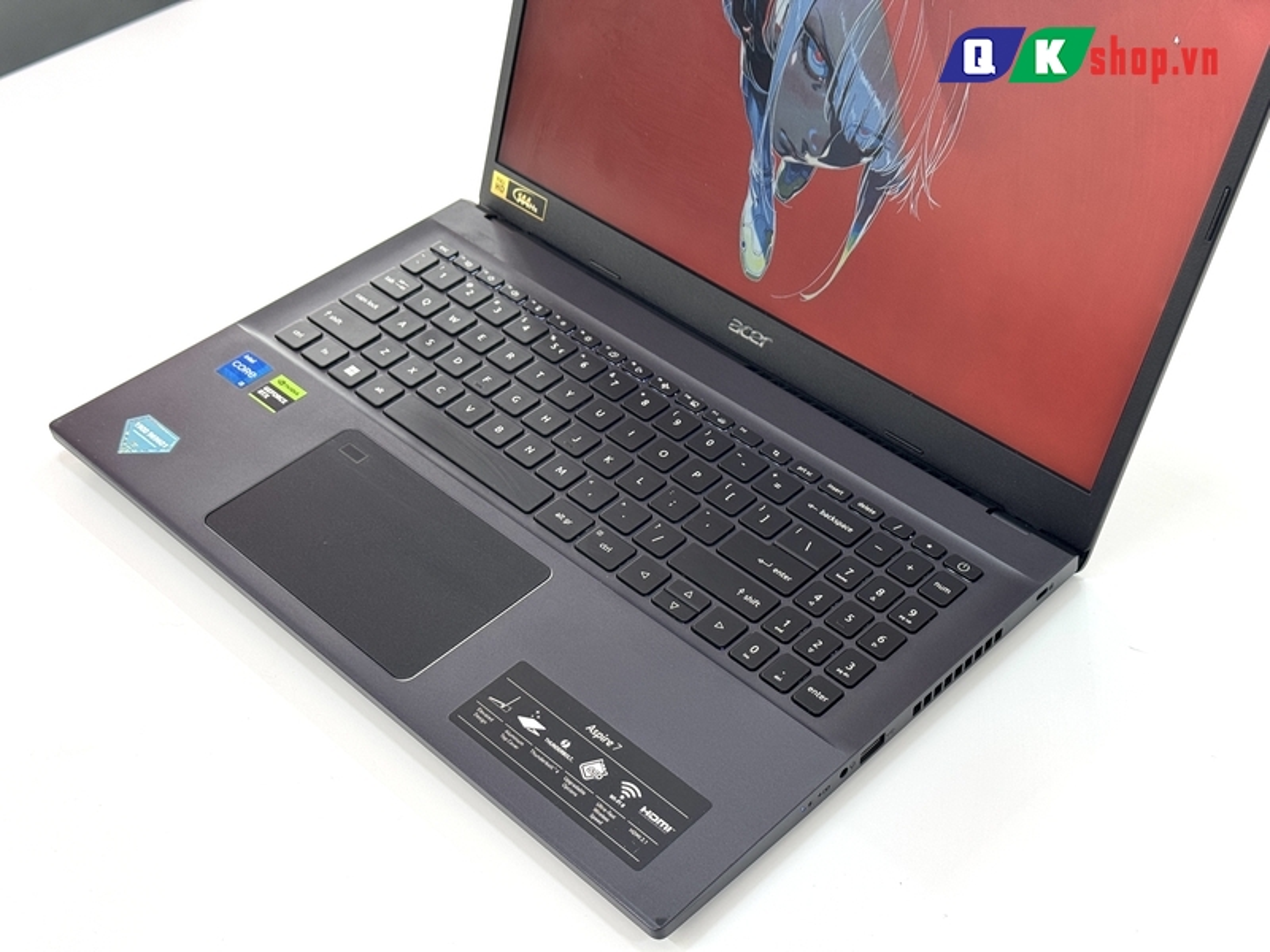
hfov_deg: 39.7
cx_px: 635
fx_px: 1761
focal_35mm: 48
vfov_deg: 30.3
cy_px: 476
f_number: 1.78
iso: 64
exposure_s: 1/100
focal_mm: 6.76
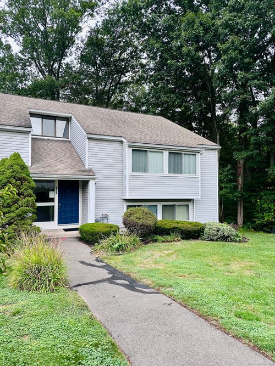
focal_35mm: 24
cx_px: 138
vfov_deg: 71.6
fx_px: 254
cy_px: 183
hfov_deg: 56.8
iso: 80
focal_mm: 6.86
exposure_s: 1/435
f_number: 1.78
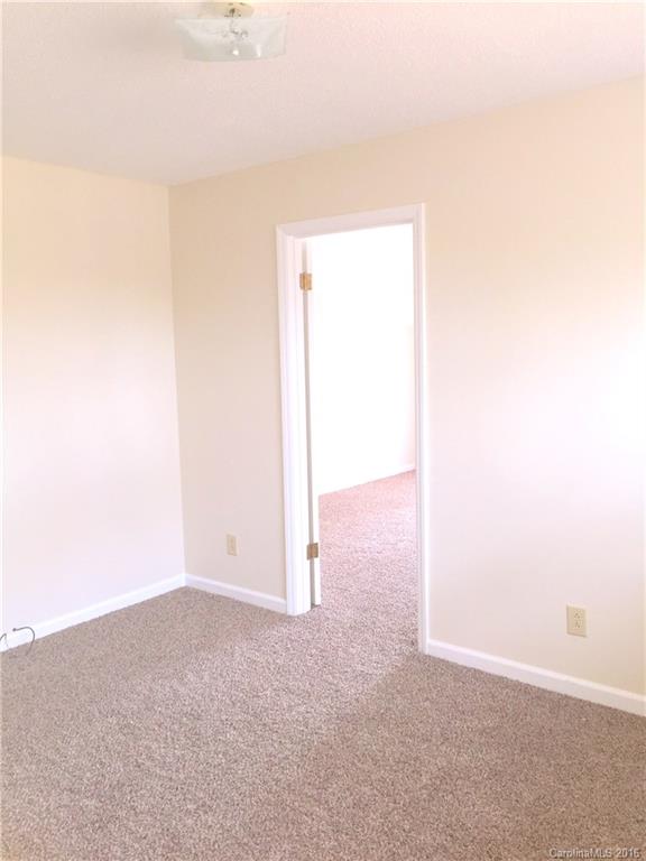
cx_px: 323
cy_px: 430
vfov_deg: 61.7
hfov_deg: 48.2
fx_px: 722
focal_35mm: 29
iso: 80
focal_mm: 4.15
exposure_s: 1/30
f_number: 2.2
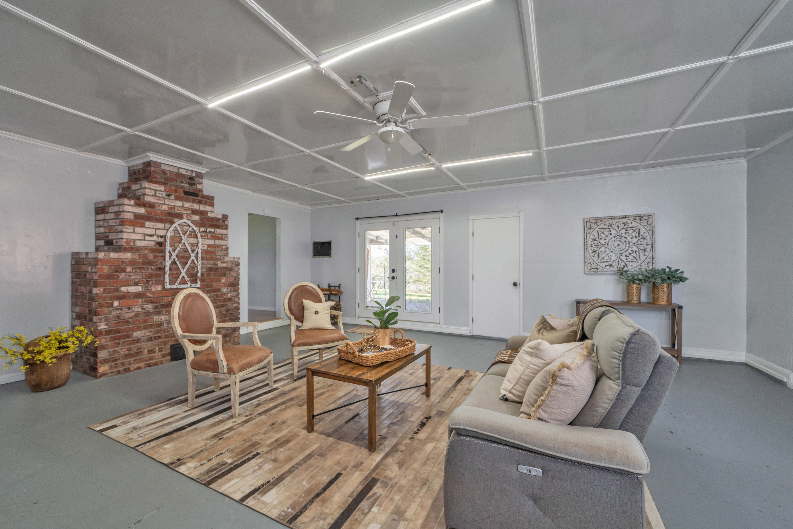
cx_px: 396
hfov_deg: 104.2
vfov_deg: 81.2
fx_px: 308
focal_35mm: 14
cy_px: 264
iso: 320
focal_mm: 14
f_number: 6.3
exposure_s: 1/30
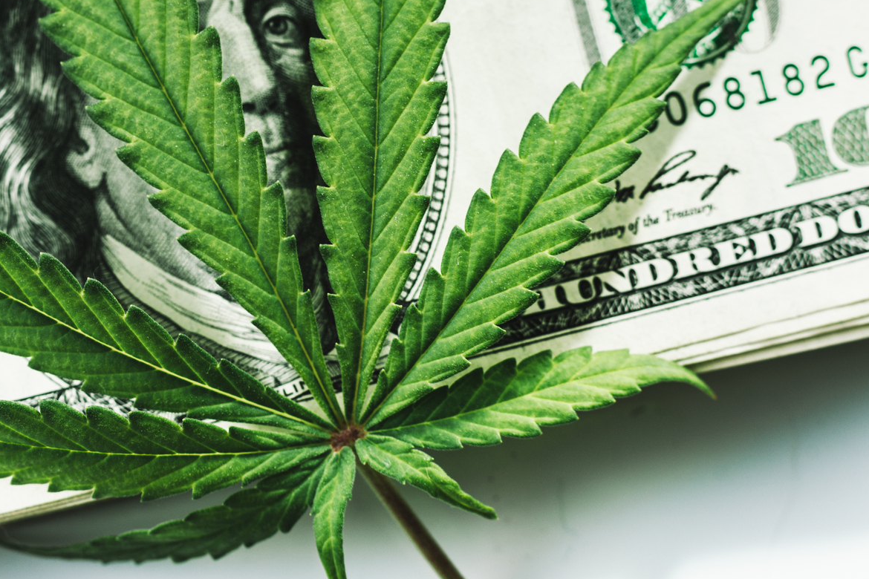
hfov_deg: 13.2
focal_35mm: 154
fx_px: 3717
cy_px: 146
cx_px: 105
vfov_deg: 8.9
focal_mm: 85
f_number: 10
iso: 100
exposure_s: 1/200
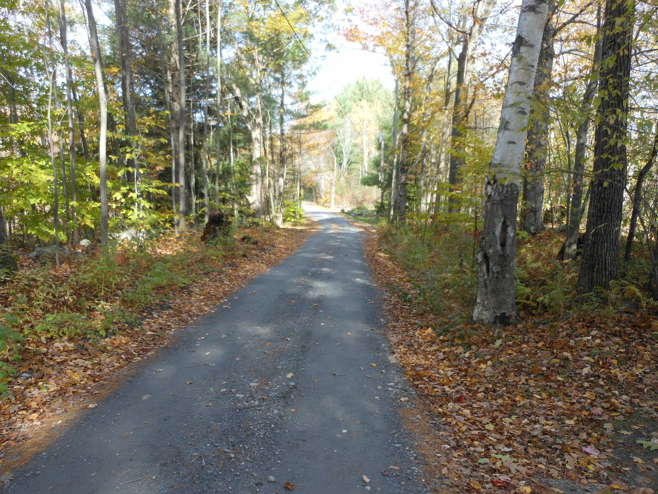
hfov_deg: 63.4
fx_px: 532
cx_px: 329
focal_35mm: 28
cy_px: 247
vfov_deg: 49.7
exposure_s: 1/100
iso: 80
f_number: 3.7
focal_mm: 5
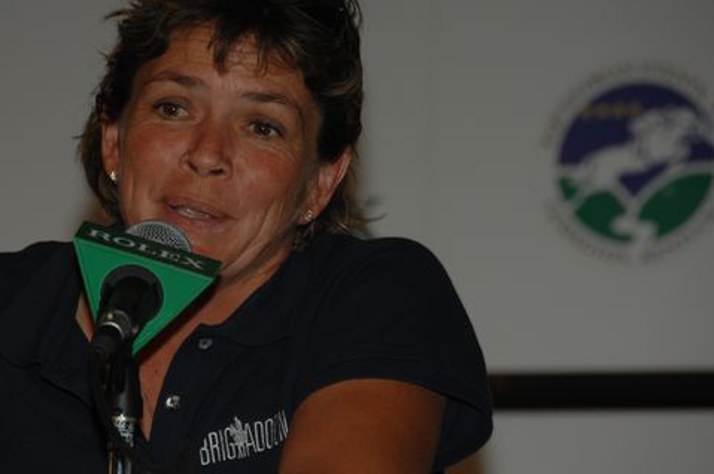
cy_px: 195
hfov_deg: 5.1
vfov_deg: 3.4
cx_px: 297
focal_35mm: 401
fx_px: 7942
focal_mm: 200
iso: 200
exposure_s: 1/125
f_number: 5.6
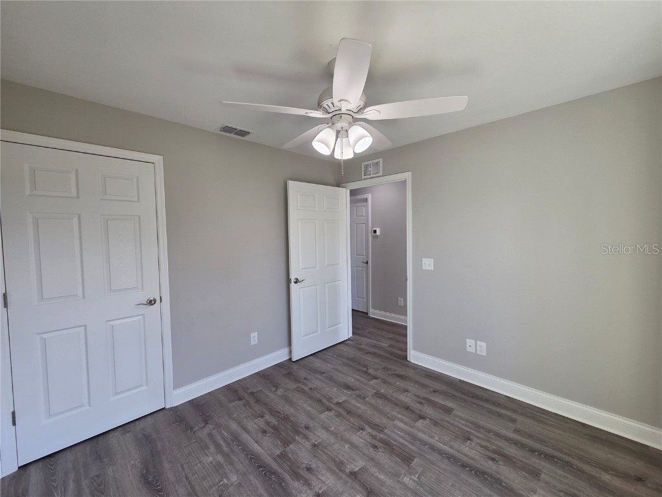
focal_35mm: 13
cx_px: 331
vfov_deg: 89.9
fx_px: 249
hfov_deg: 106.2
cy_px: 248
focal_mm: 2.2
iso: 80
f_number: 2.2
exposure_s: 1/120
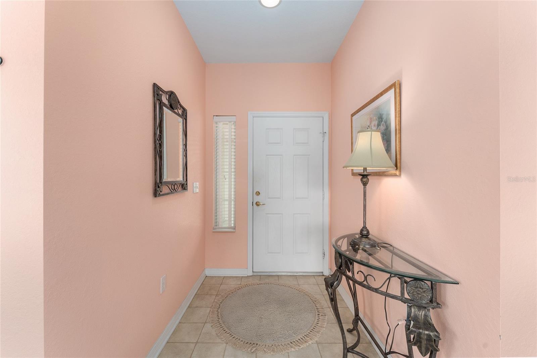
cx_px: 268
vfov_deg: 81.2
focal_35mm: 14
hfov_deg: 104.3
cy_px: 179
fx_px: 209
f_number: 8
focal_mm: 14
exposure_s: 1/50
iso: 500
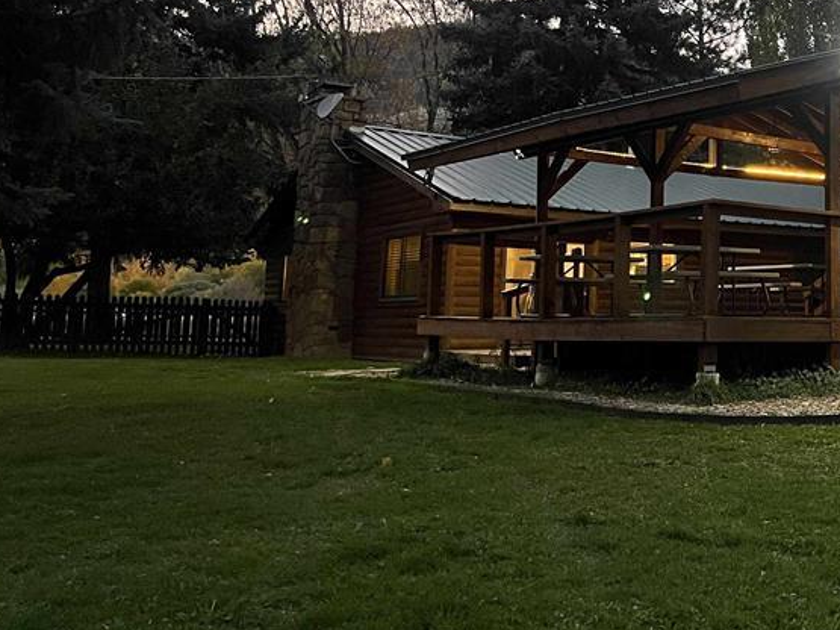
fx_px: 1165
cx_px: 754
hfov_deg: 37.1
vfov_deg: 29.9
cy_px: 176
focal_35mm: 48
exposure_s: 1/40
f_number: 1.5
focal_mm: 5.7
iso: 500
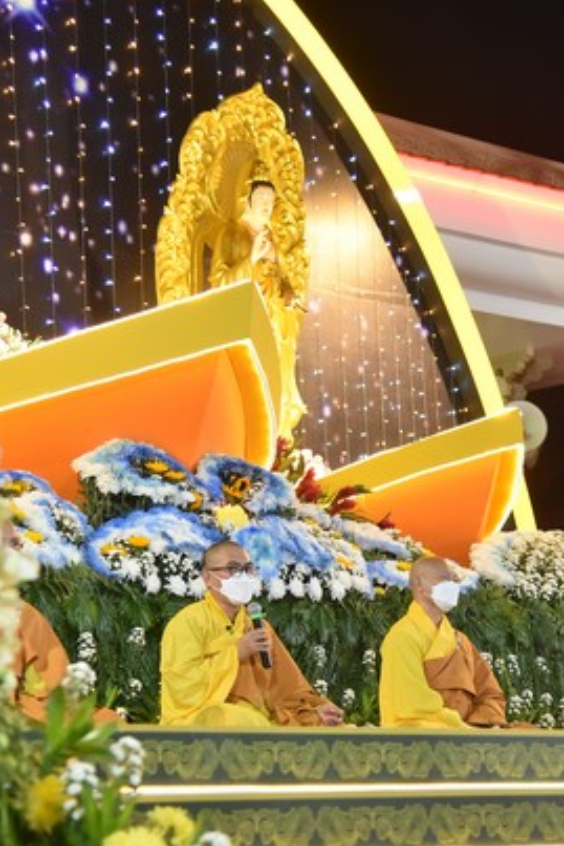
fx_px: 2348
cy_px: 464
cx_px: 262
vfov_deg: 20.4
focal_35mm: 100
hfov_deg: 13.7
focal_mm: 62
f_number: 4
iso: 3200
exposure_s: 1/100
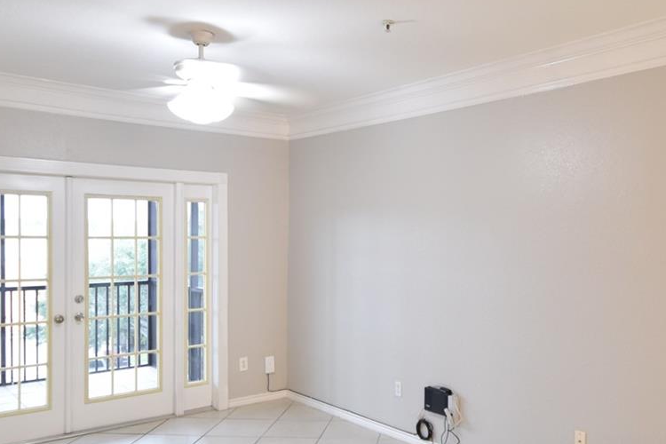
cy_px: 237
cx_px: 418
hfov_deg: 58.0
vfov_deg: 41.1
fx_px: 592
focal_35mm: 32
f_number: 3.5
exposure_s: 1/30
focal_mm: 10
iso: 800
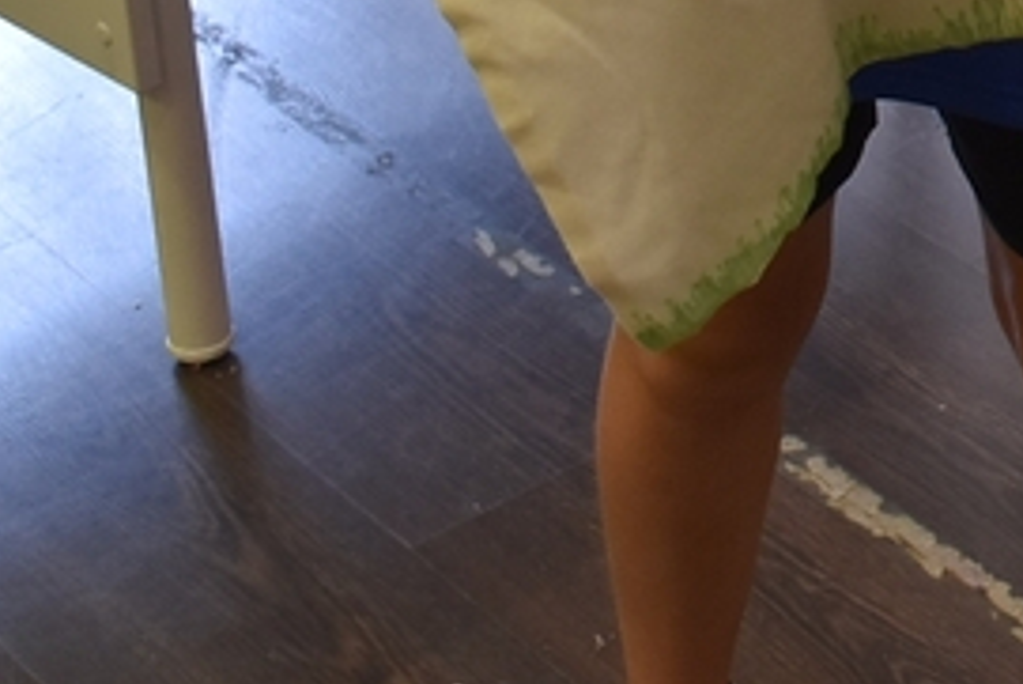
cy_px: -642
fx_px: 4151
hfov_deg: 12.9
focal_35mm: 146
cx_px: 1770
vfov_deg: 8.9
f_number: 4
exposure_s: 1/60
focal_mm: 22
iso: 400
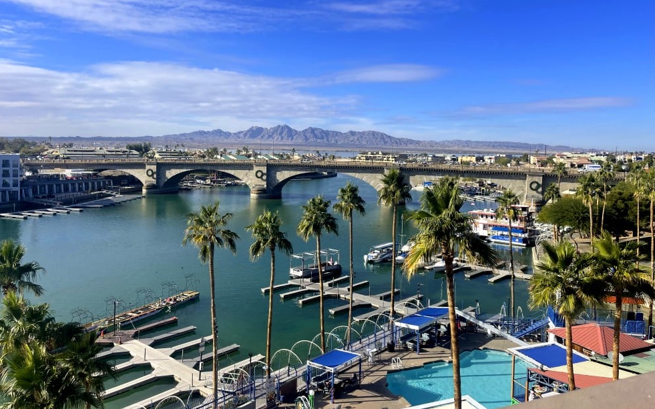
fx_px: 482
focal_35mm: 27
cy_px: 169
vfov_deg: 45.8
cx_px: 331
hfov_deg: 68.4
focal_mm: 5.1
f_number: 1.6
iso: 32
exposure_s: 1/4049
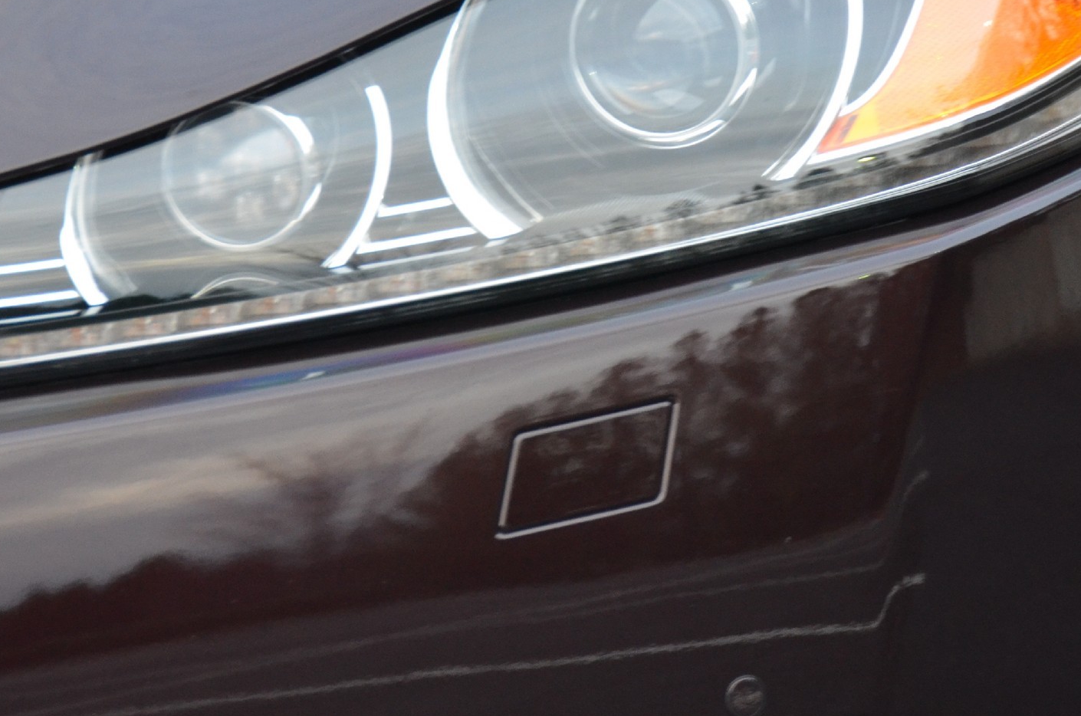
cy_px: 121
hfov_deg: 4.6
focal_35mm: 452
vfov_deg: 3.0
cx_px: 572
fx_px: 13545
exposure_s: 1/100
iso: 1600
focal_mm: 170
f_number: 5.6
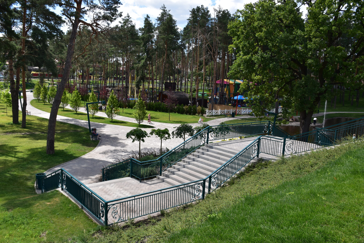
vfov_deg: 43.6
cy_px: 122
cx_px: 182
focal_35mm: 30
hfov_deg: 61.9
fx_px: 303
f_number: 8
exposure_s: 1/500
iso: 200
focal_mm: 20
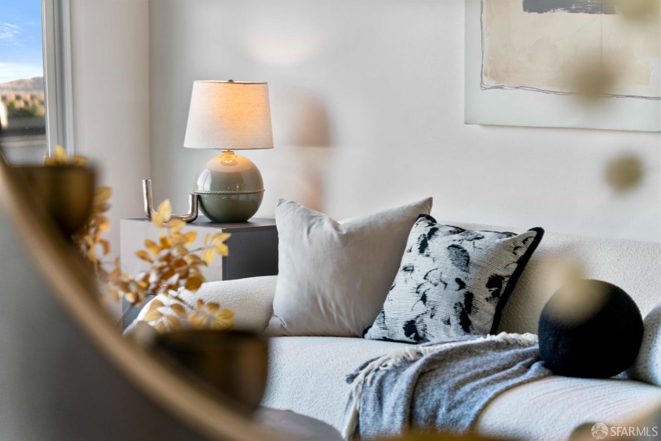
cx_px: 330
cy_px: 220
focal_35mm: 107
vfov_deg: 12.8
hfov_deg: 19.1
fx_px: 1964
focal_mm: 107
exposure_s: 1/40
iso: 400
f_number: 4.5
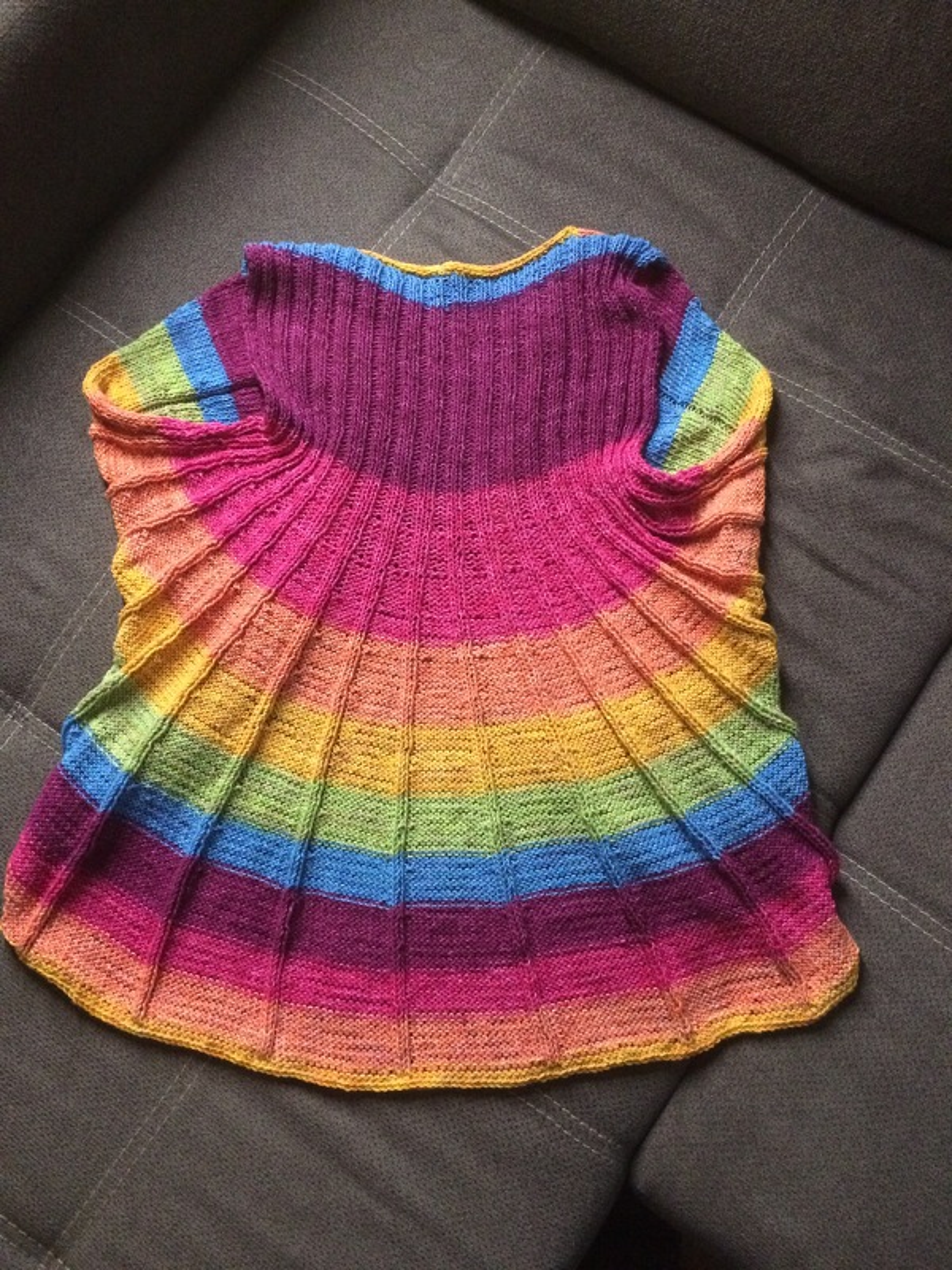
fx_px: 1063
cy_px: 635
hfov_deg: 48.2
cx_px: 476
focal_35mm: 29
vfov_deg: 61.7
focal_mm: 4.15
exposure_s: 1/17
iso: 400
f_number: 2.2
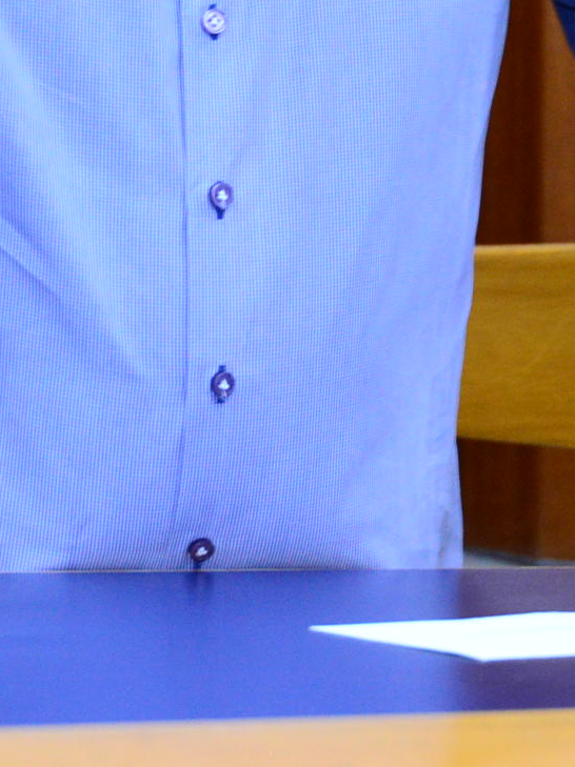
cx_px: 183
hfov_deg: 10.6
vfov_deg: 14.0
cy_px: 40
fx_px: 3081
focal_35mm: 139
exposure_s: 1/60
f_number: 5
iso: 2500
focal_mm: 35
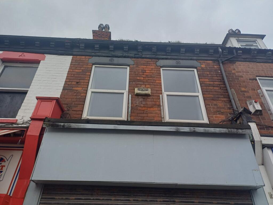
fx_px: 197
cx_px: 136
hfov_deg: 69.4
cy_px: 102
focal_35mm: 25
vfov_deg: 54.9
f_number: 1.8
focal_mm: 4.65
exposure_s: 1/384
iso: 50
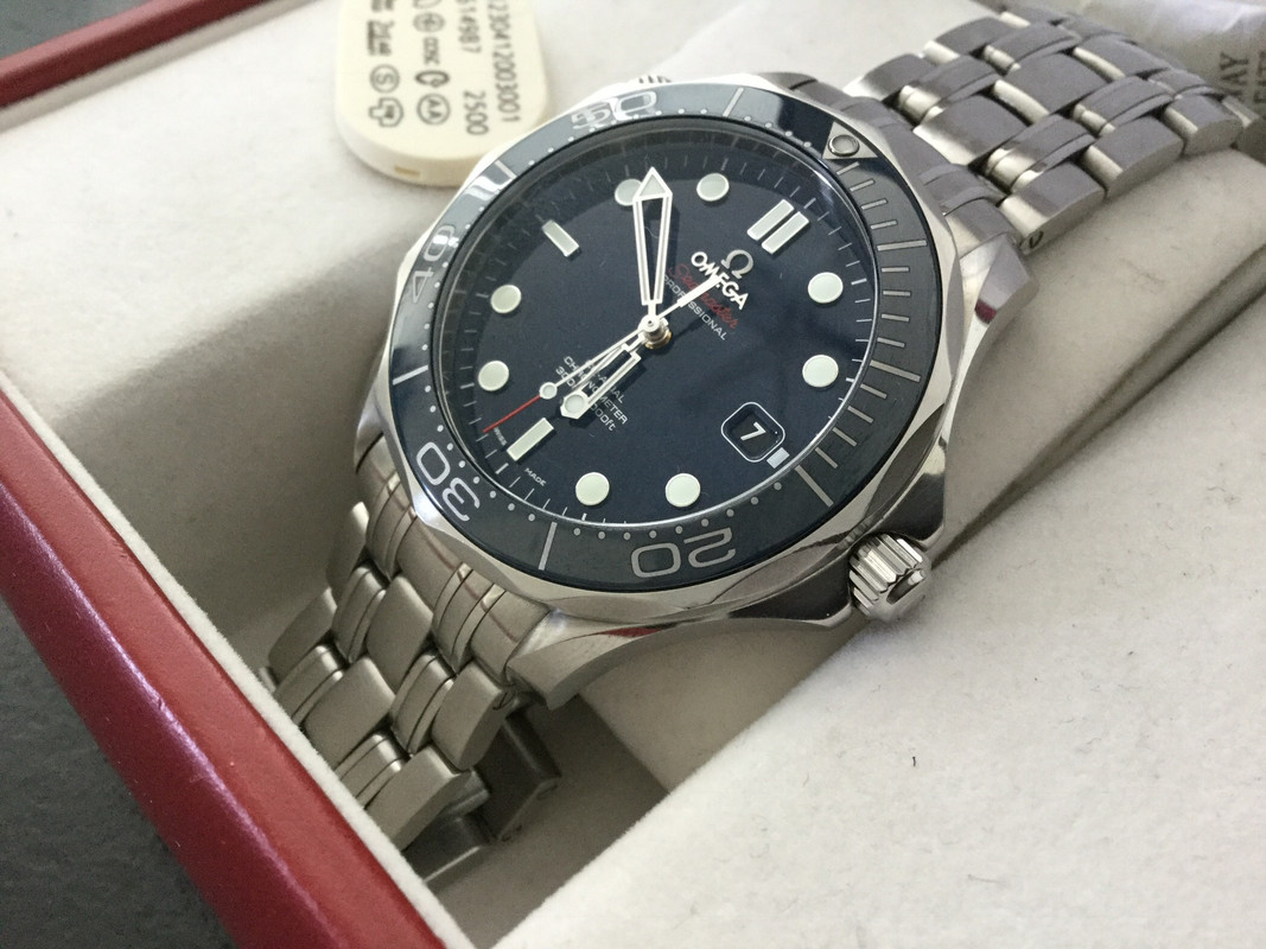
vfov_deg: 45.4
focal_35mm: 31
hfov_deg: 58.4
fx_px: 1134
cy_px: 474
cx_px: 633
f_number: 2.4
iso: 125
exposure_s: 1/30
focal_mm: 3.3
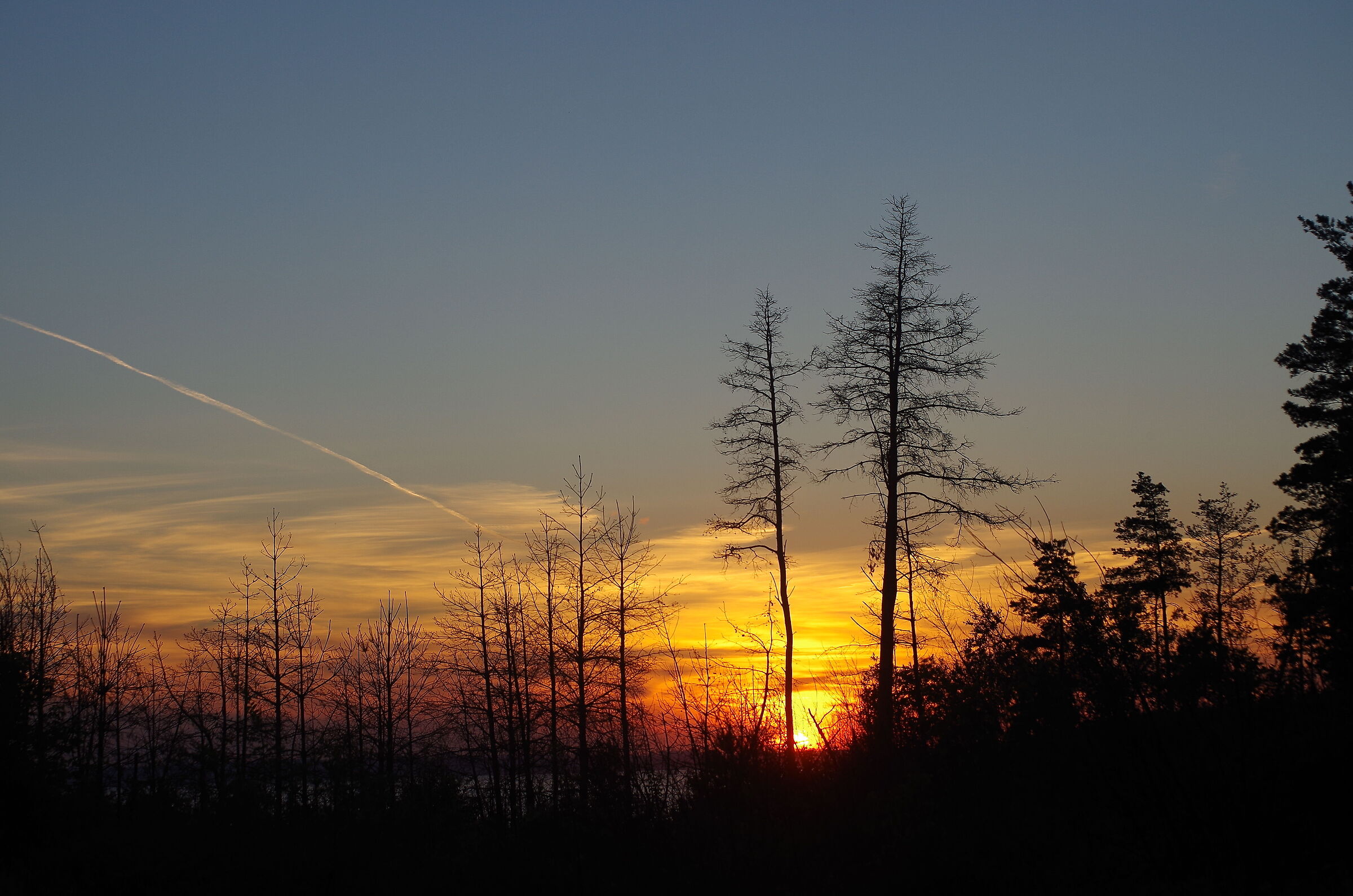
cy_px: 448
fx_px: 2813
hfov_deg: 27.0
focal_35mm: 75
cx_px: 676
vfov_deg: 18.1
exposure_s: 1/350
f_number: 4.5
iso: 100
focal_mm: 50
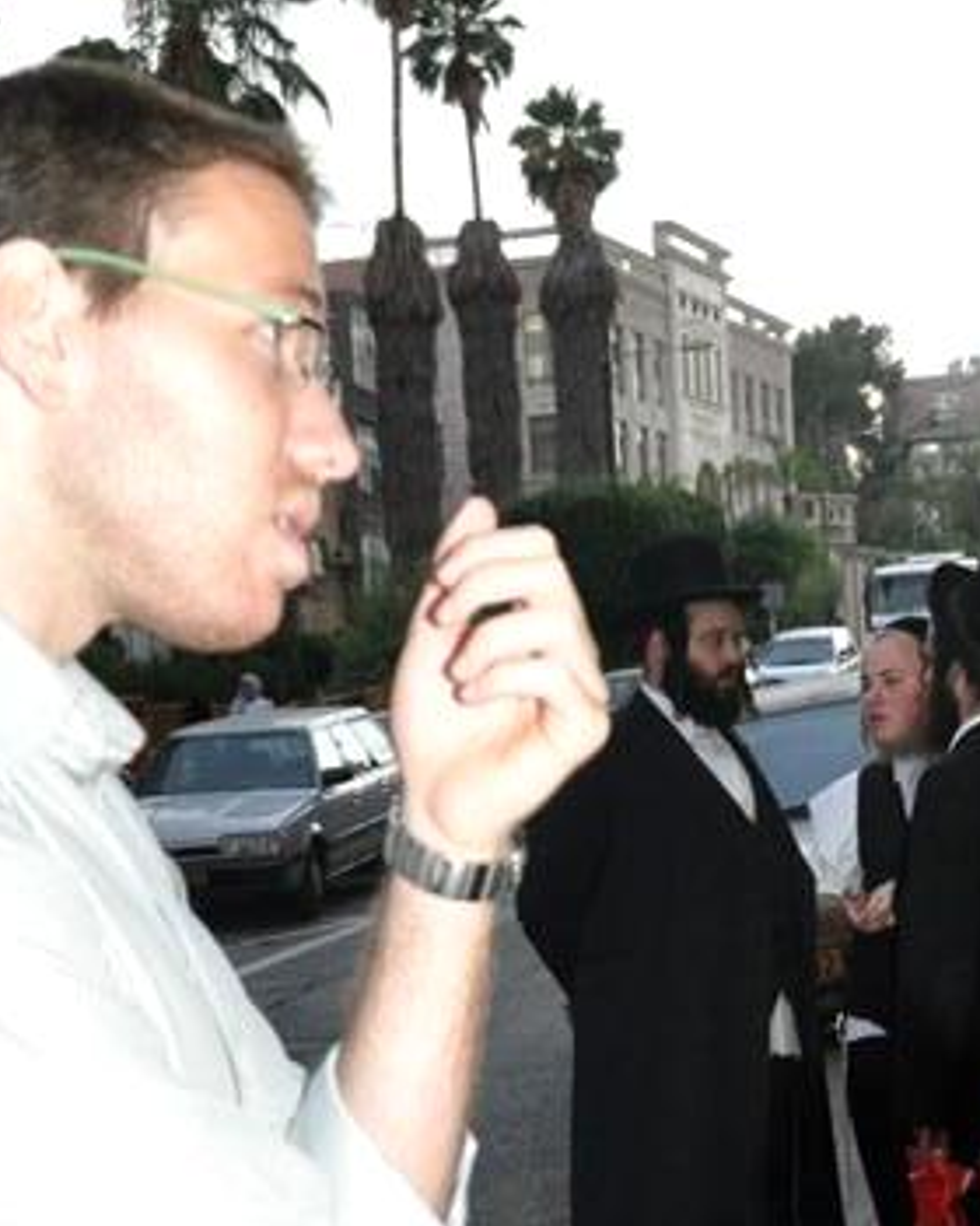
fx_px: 2683
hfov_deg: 20.3
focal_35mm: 74
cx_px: 872
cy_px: 1005
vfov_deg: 25.2
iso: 800
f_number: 4
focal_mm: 18
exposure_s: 1/60
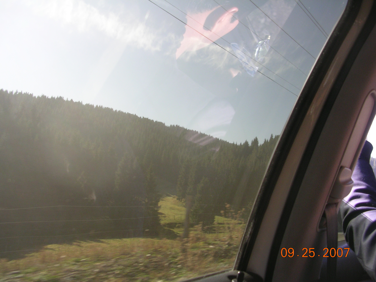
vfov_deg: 37.7
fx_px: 413
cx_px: 188
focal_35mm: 38
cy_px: 141
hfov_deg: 49.0
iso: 50
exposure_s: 1/154
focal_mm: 5.8
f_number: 2.8
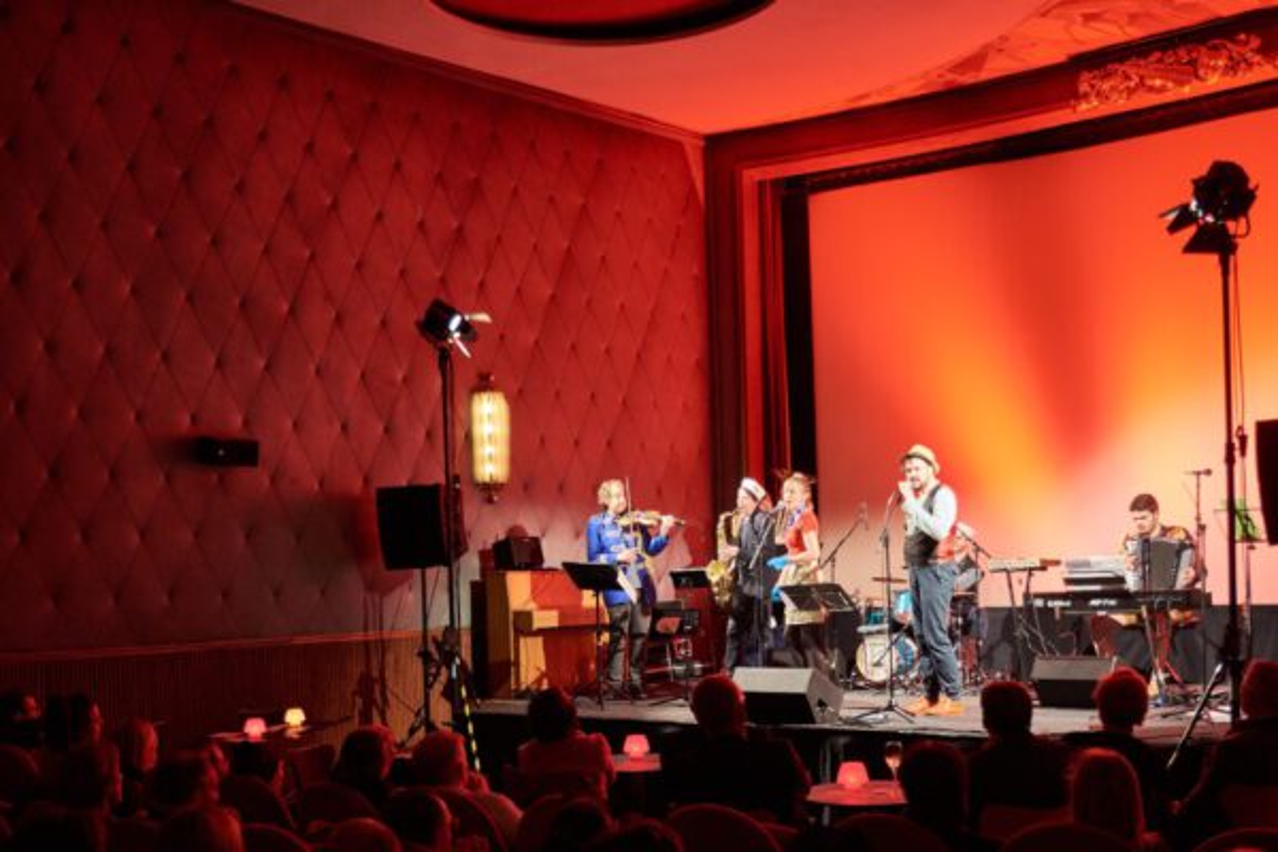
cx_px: 639
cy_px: 426
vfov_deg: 40.0
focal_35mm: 33
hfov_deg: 57.2
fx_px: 1171
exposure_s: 1/30
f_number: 2.8
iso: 1250
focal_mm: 22
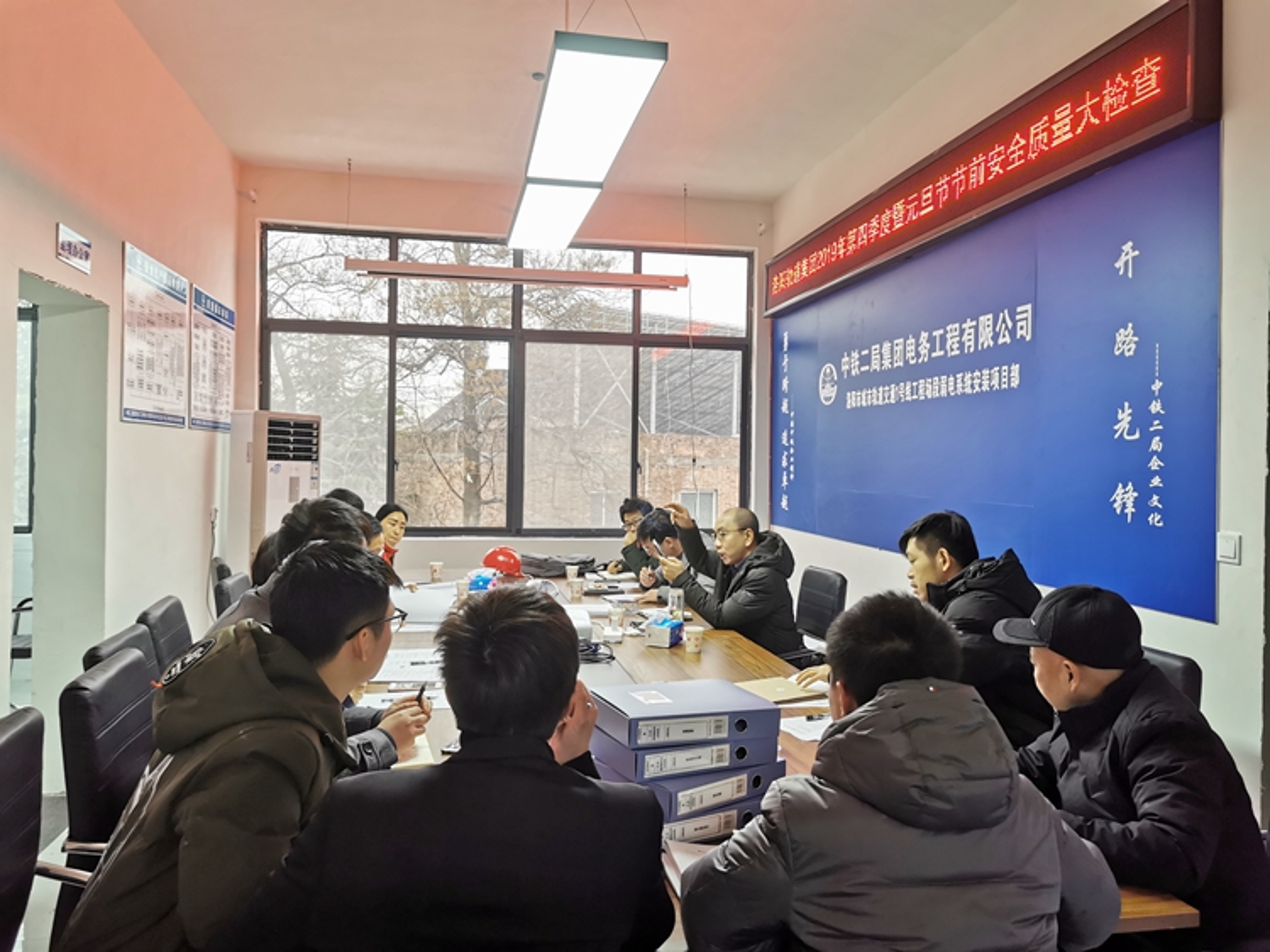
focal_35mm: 27
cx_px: 635
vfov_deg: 51.3
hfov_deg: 65.3
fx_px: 990
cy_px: 476
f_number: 1.6
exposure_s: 1/100
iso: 125
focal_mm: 5.56
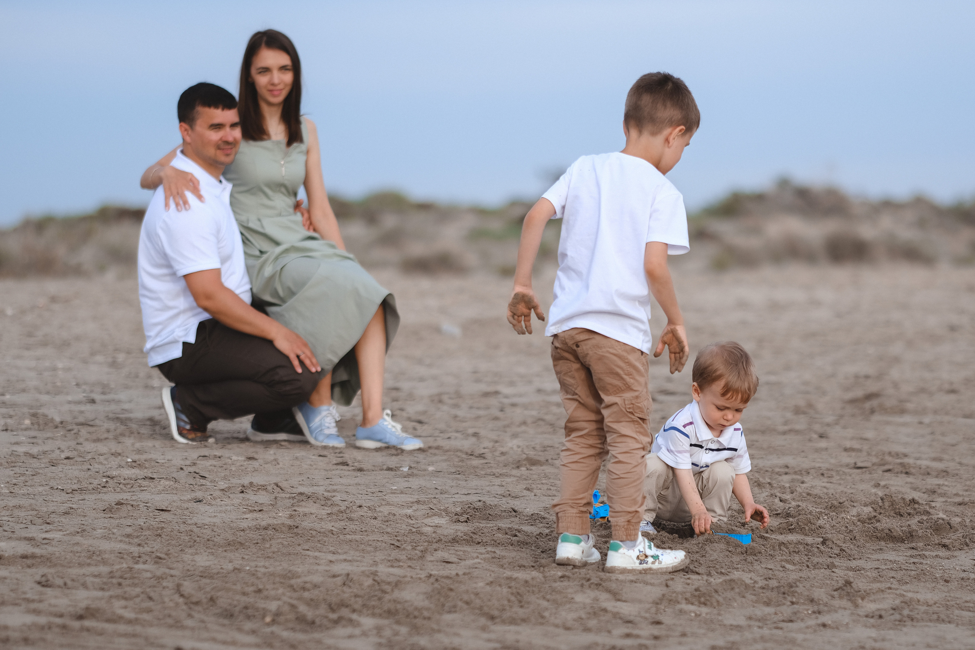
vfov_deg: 10.2
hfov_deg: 15.2
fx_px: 3656
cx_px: 488
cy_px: 325
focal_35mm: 135
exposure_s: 1/1600
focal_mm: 90
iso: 160
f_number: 2
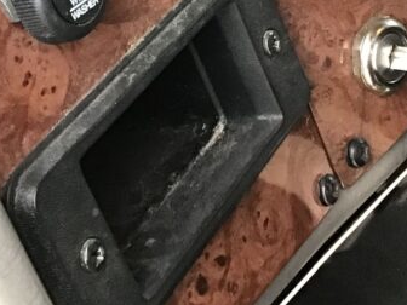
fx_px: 1270
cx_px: 388
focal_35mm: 108
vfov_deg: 12.7
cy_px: -207
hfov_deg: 17.8
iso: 160
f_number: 2.4
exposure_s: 1/33
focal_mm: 3.3
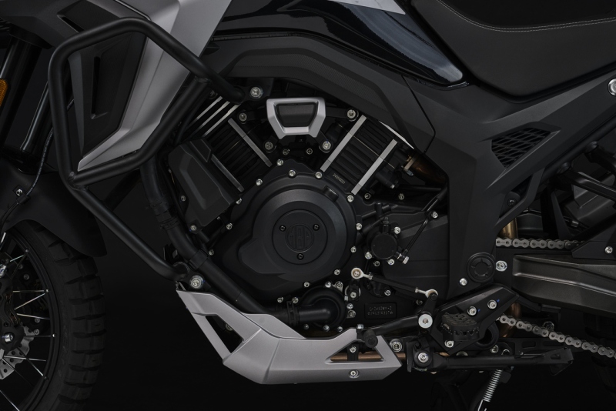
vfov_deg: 27.0
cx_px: 308
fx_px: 856
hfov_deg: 39.6
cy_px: 206
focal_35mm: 50
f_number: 9
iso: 400
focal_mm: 50
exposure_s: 1/125
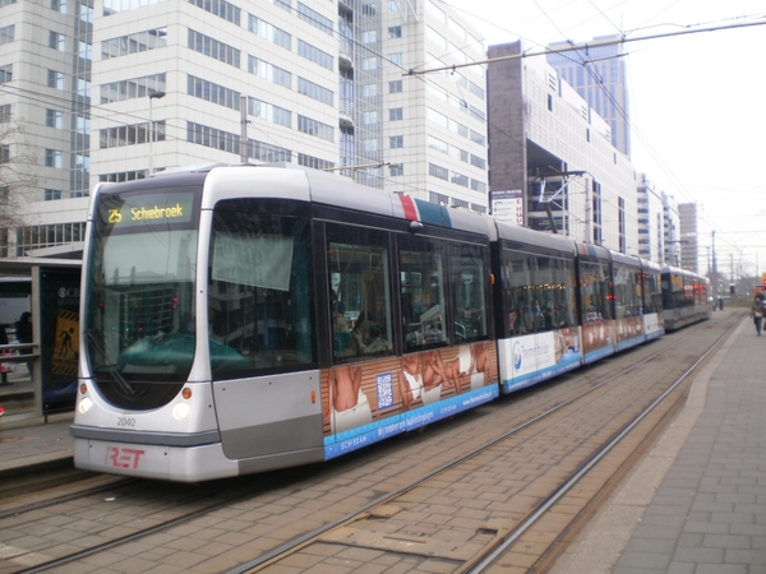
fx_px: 797
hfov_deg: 51.4
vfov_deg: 39.7
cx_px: 383
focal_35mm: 36
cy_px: 287
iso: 100
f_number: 3.1
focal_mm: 6.3
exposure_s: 1/60
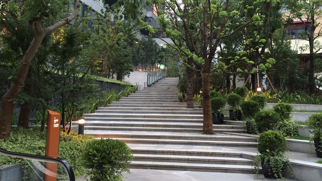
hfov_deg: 52.8
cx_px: 169
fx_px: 324
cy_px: 65
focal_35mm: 38
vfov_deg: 31.0
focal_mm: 4.15
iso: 64
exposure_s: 1/30
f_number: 2.2
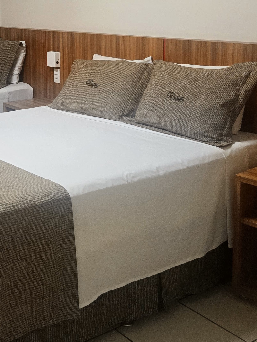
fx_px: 544
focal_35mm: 55
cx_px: 44
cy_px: 95
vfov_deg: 34.4
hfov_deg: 26.0
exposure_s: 1/180
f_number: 1.8
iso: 200
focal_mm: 5.4
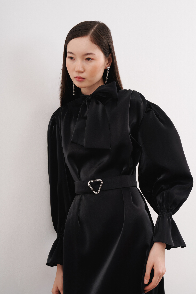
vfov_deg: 36.9
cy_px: 147
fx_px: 441
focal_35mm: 54
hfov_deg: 25.1
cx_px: 98
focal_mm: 54
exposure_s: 1/160
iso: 400
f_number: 11
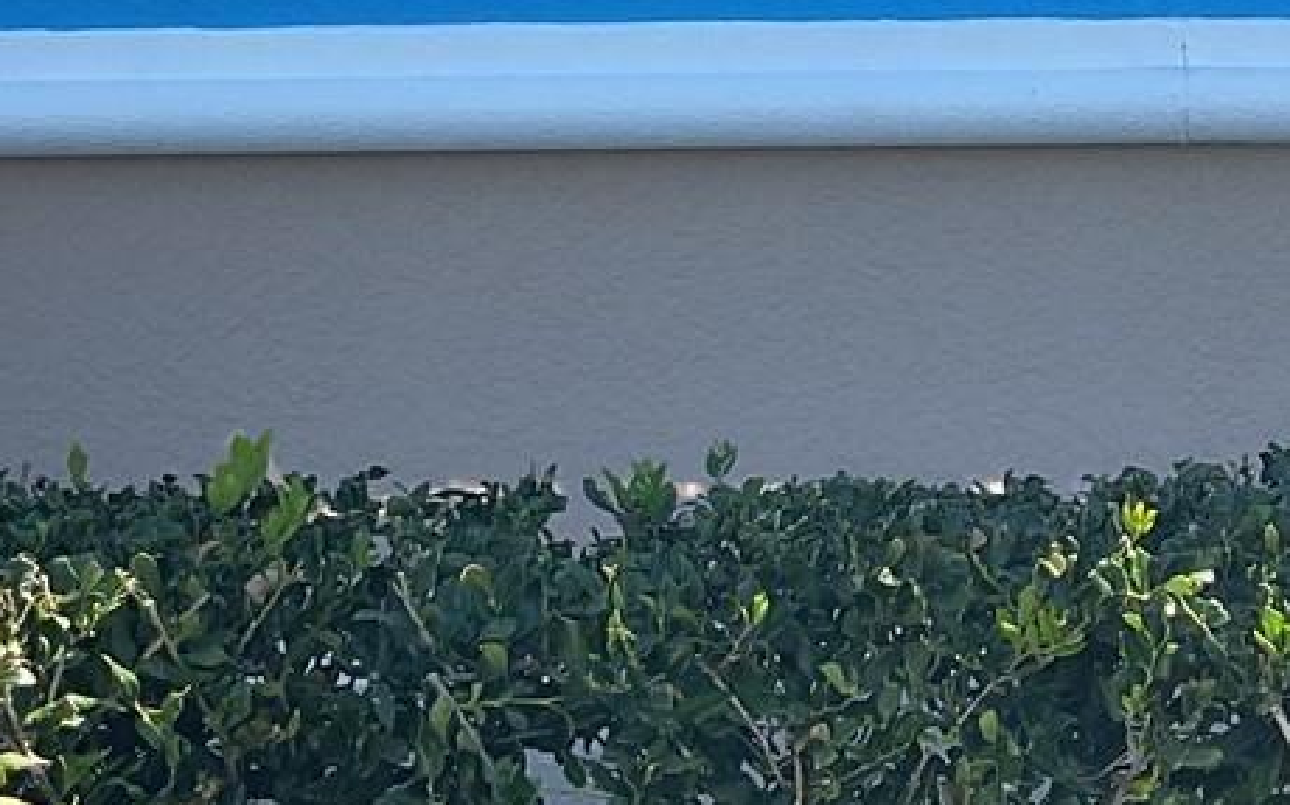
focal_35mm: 107
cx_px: 1211
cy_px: -222
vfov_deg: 11.9
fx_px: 3760
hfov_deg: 19.1
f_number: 1.8
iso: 16
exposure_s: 1/709
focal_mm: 3
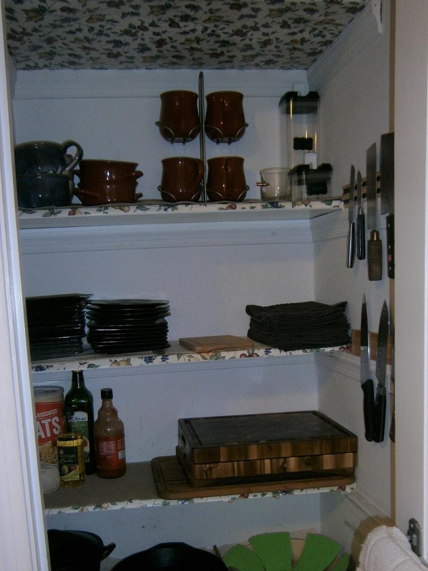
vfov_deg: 51.9
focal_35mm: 35
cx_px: 194
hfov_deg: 40.7
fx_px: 577
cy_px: 365
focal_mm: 4.7
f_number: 2.8
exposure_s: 1/30
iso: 125
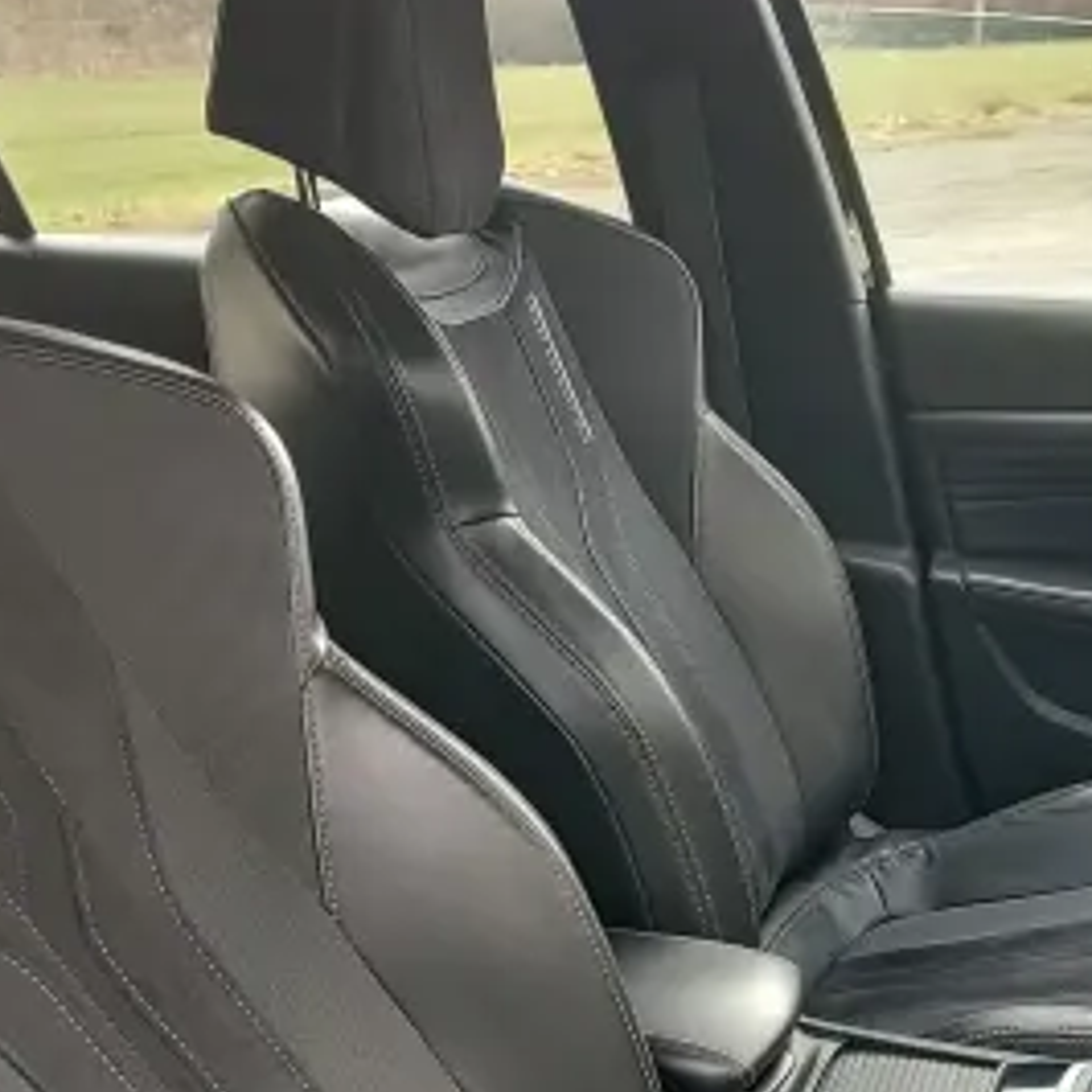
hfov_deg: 34.4
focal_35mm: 49
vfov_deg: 33.2
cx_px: 727
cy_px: 948
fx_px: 1749
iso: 137
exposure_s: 1/100
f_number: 1.8
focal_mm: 5.56
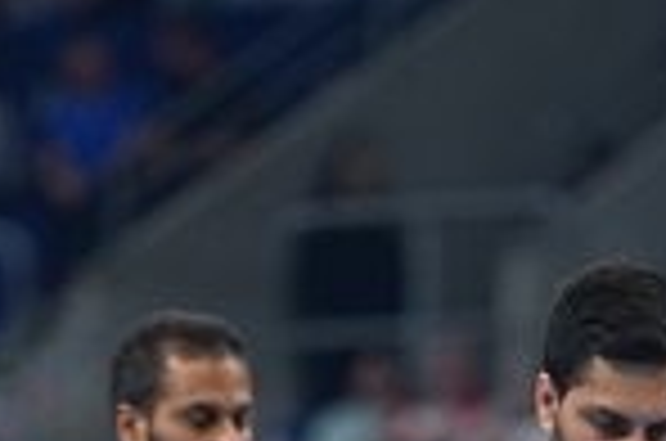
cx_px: 513
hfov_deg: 3.8
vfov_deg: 2.5
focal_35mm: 549
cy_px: 1058
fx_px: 10135
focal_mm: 135
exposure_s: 1/1600
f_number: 1.8
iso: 1000
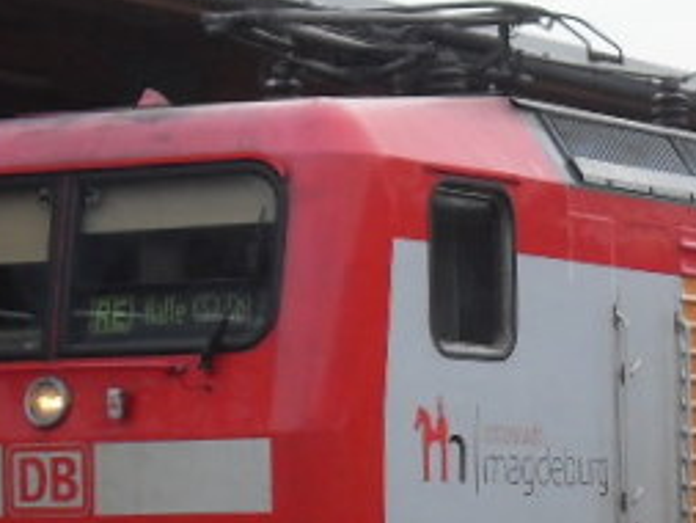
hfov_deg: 9.6
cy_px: 418
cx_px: 850
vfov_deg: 7.3
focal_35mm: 202
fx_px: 4063
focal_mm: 8.4
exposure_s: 1/90
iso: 100
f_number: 3.4
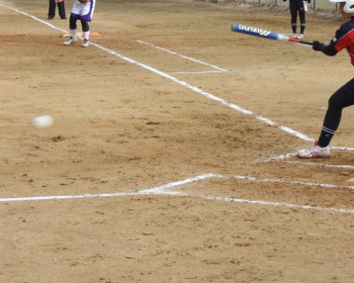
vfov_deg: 11.8
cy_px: 93
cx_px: 273
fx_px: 1372
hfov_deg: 14.6
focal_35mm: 131
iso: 100
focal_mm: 14.3
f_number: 4.5
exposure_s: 1/200
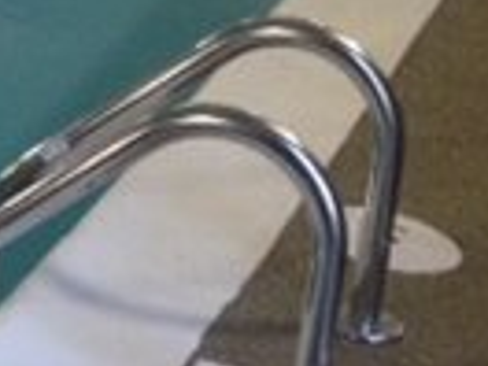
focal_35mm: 192
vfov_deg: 7.5
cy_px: -340
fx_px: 2707
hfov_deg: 9.7
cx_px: -449
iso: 125
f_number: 2.4
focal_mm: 4.28
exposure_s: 1/20
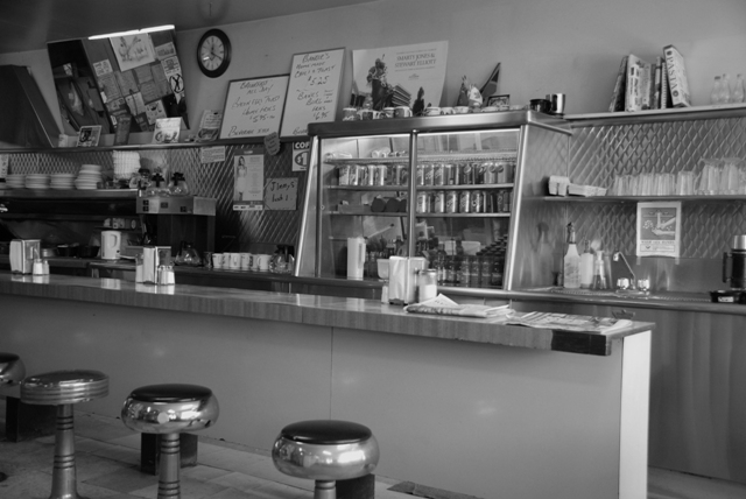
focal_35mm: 42
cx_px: 373
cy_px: 250
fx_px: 871
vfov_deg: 32.0
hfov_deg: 46.4
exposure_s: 1/30
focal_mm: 28
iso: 200
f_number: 4
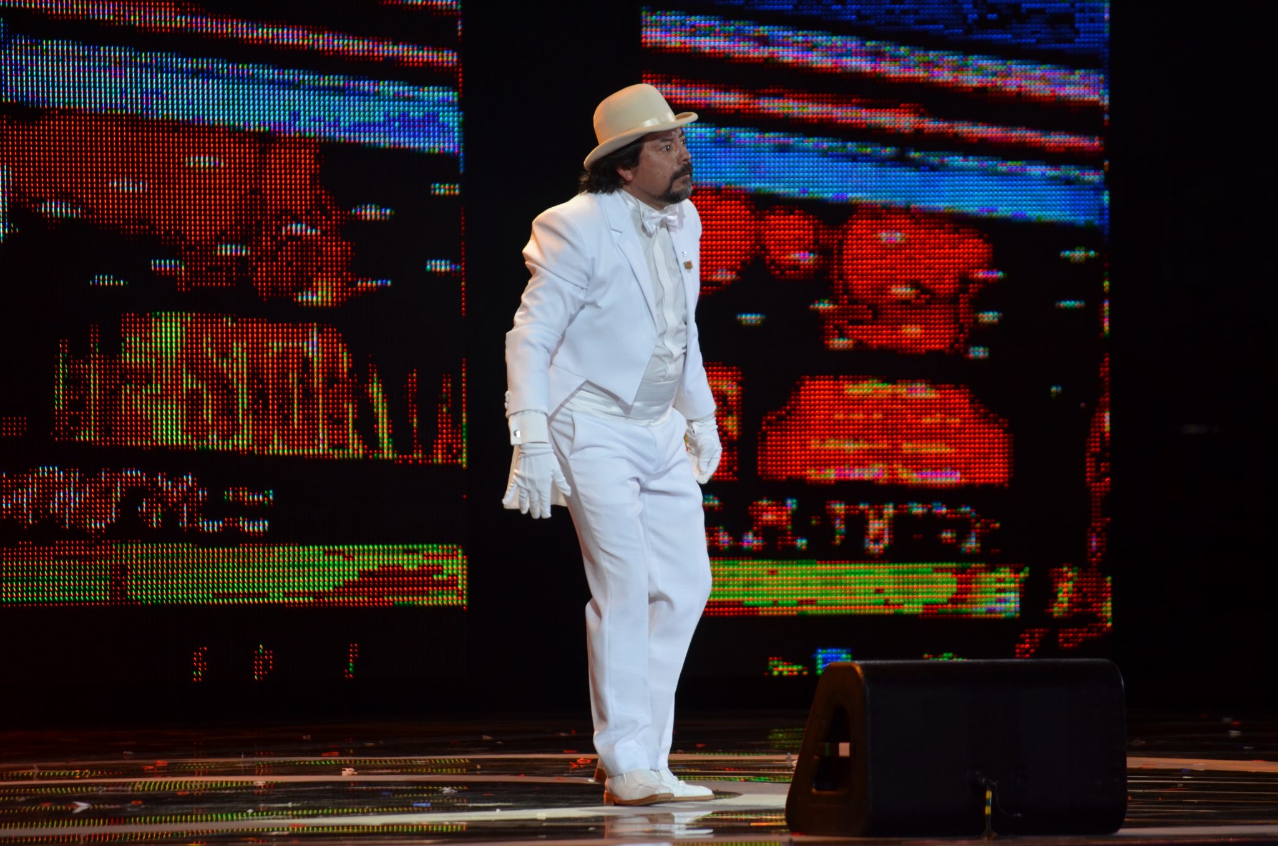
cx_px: 639
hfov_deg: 7.9
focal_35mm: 262
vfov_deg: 5.2
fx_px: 9298
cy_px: 423
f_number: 5.3
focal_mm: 175
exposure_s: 1/160
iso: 800
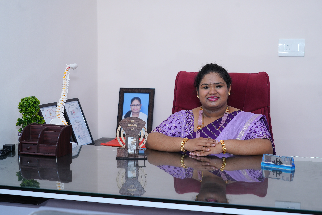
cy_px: 108
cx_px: 161
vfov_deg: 24.2
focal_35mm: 56
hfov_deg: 35.6
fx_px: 501
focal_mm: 56
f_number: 5.6
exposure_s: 1/160
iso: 400
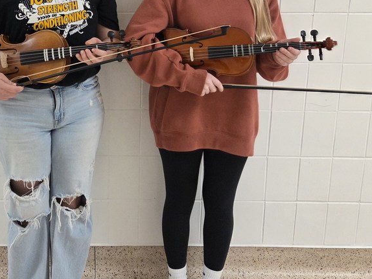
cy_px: 61
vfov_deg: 34.2
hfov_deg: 44.7
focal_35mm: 41
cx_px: 107
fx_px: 441
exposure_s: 1/120
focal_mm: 5.4
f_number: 1.8
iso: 400
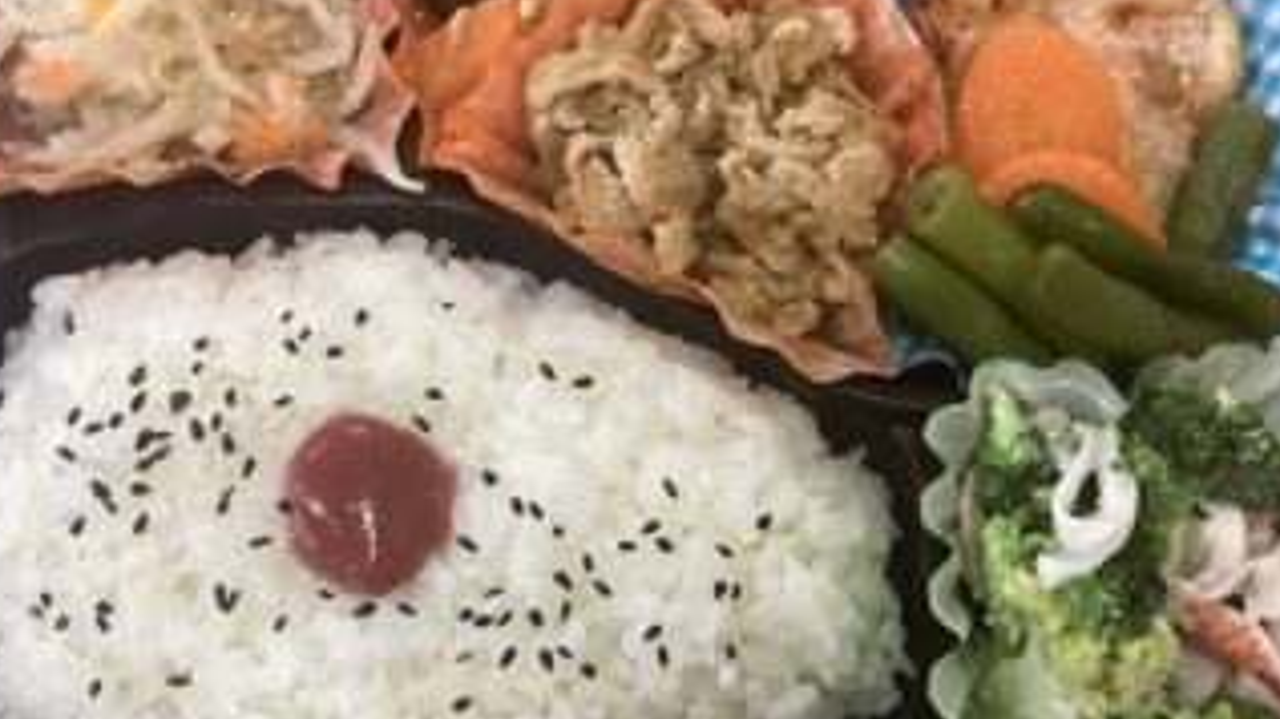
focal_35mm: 40
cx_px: 632
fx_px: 1357
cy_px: 321
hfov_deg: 50.5
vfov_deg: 29.6
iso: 200
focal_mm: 3.3
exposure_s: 1/60
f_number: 2.4
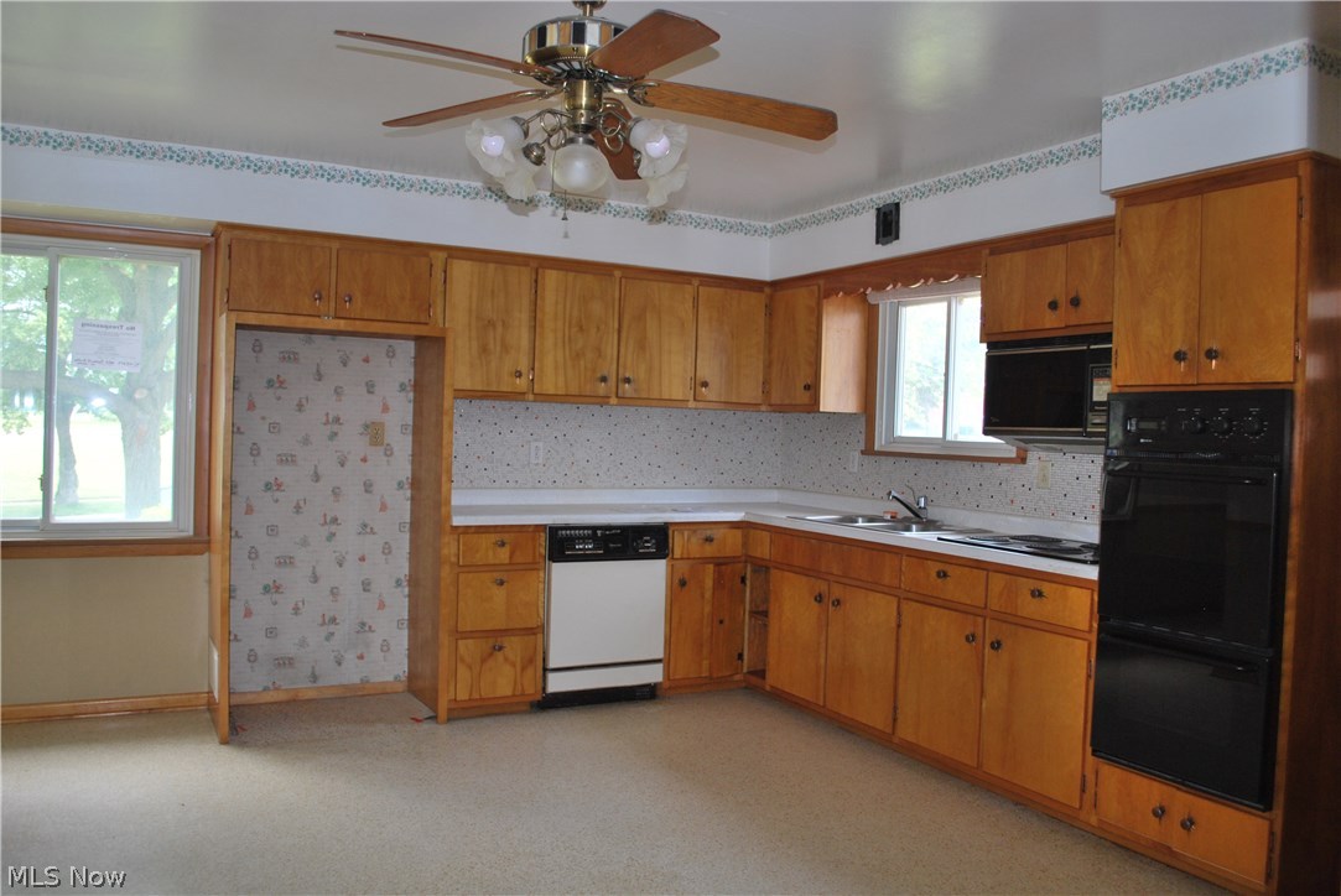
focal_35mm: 27
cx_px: 670
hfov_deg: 67.3
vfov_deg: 48.0
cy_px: 448
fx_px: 1007
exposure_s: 1/60
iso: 200
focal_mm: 18
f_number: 3.5
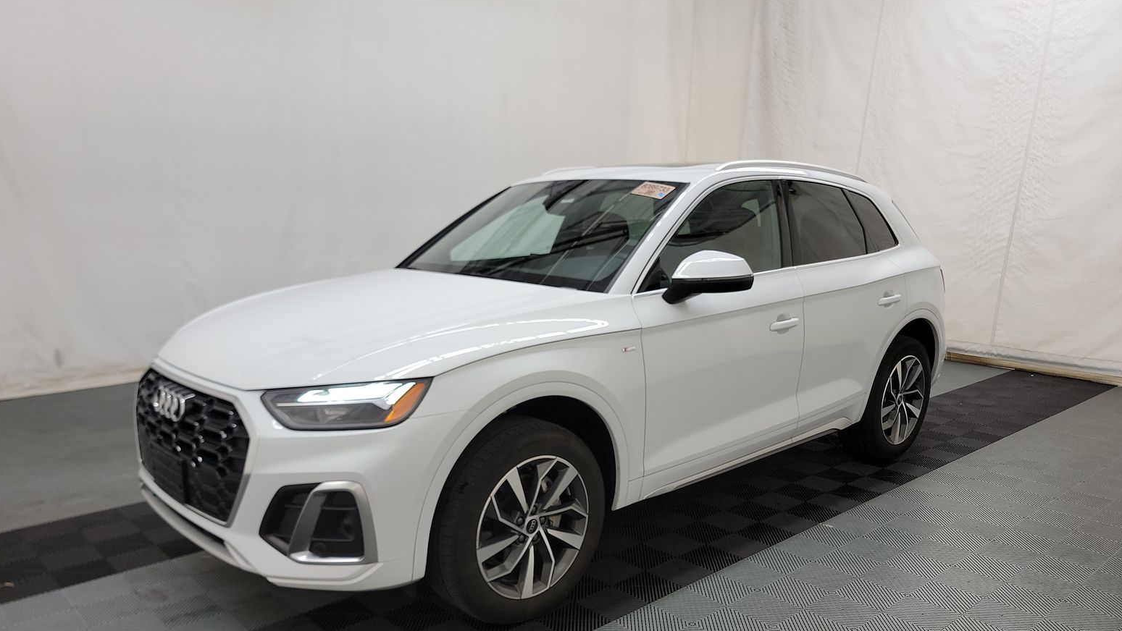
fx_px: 803
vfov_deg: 42.2
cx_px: 551
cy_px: 429
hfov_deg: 69.8
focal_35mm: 27
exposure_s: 1/59
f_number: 1.8
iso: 158
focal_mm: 6.7
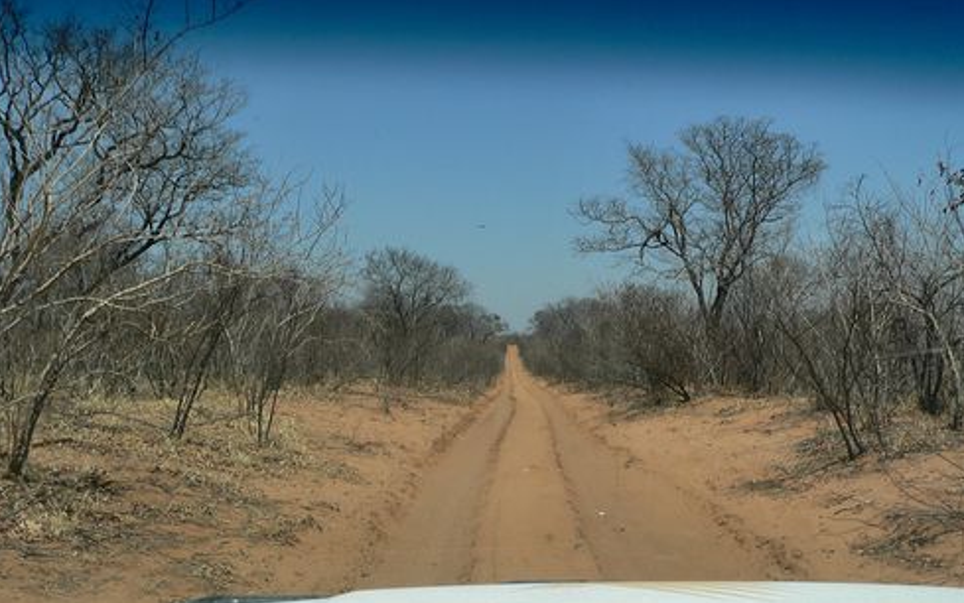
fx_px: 1025
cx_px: 489
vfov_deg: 32.7
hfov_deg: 50.4
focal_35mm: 39
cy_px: 352
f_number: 5.6
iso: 80
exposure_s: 1/500
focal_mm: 6
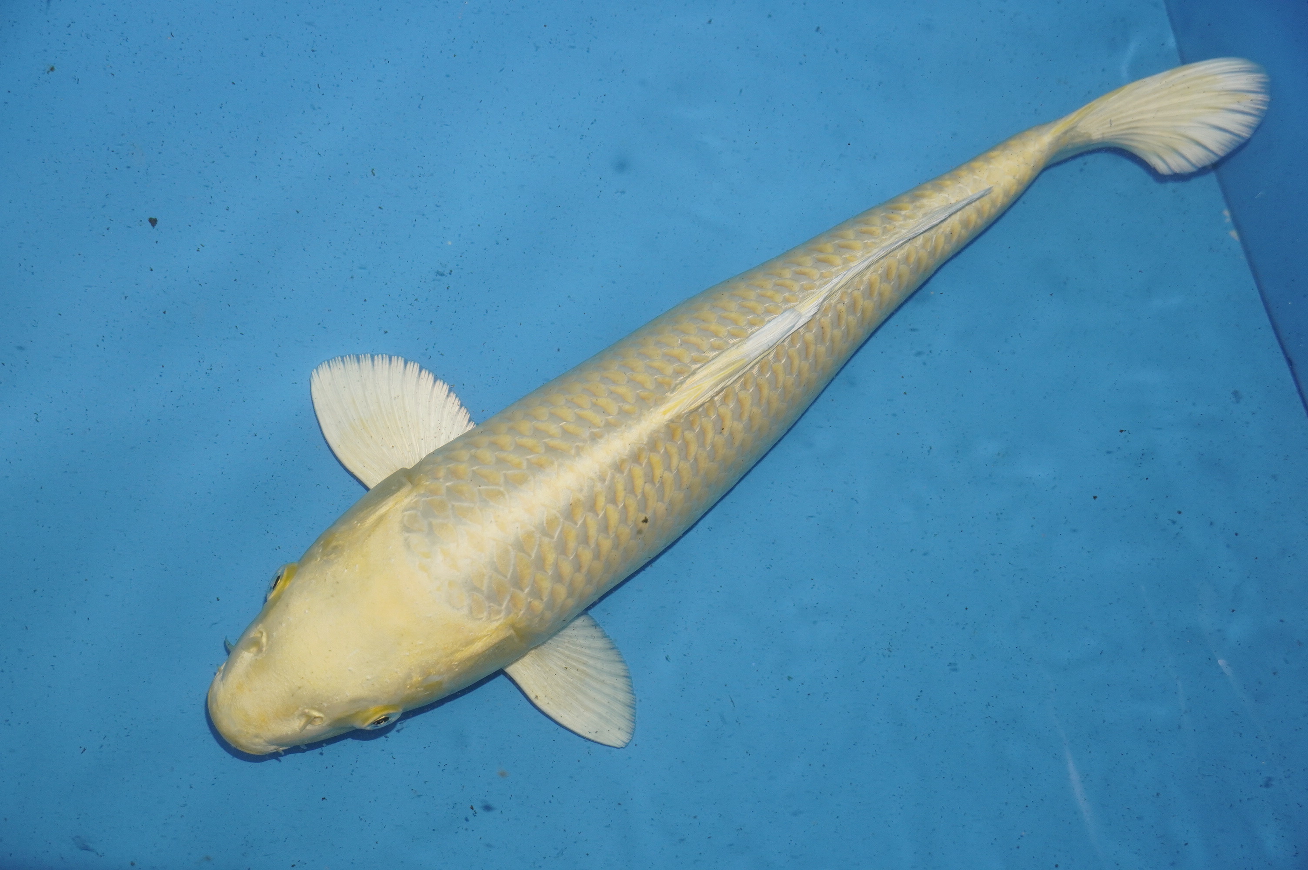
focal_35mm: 56
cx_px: 654
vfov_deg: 24.4
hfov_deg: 36.0
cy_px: 435
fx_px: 2015
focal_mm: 37
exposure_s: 1/160
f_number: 4.5
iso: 1000
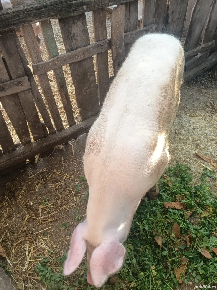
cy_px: 145
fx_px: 268
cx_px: 108
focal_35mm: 32
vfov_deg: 56.8
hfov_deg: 44.1
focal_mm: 5.24
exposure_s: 1/50
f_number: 1.7
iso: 160
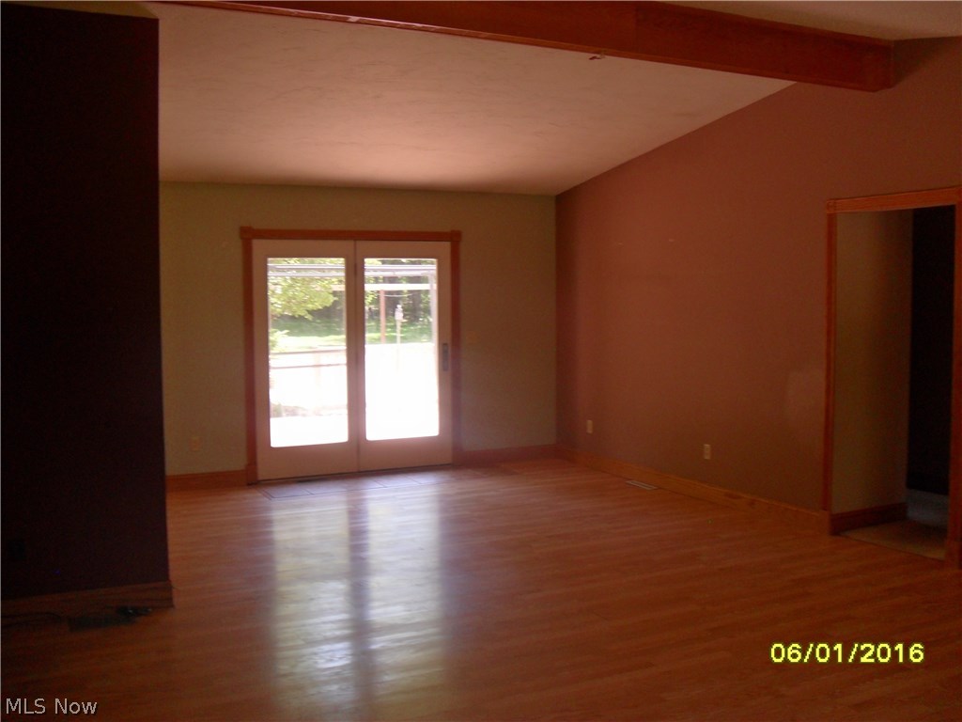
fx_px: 973
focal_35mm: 35
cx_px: 481
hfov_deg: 52.6
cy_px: 361
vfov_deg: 40.7
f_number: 3
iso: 120
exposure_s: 1/45
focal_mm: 6.3
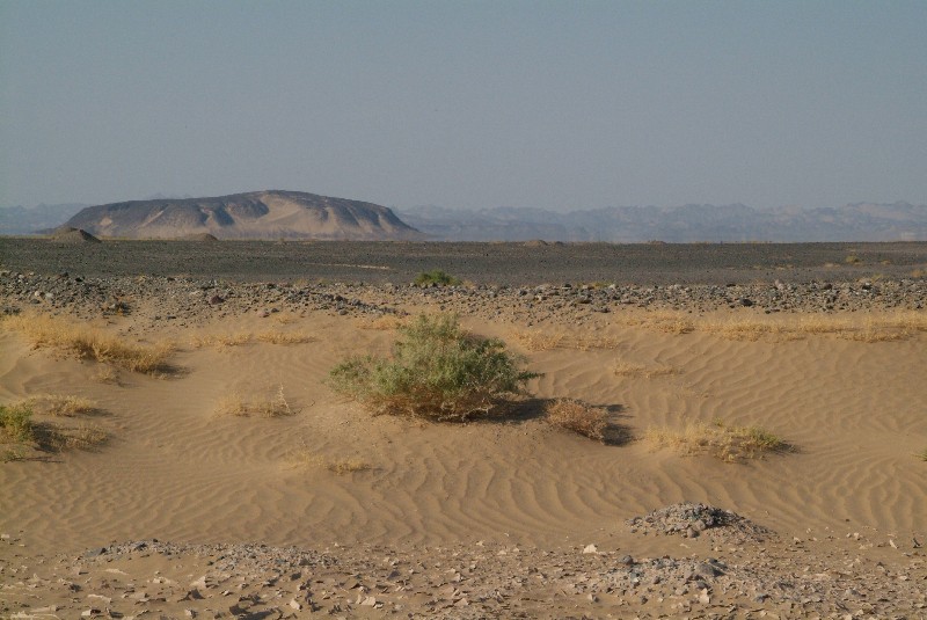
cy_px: 310
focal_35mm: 117
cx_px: 464
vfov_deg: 11.7
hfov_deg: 17.5
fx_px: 3015
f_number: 16
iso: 1600
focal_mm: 78
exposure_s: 1/1000
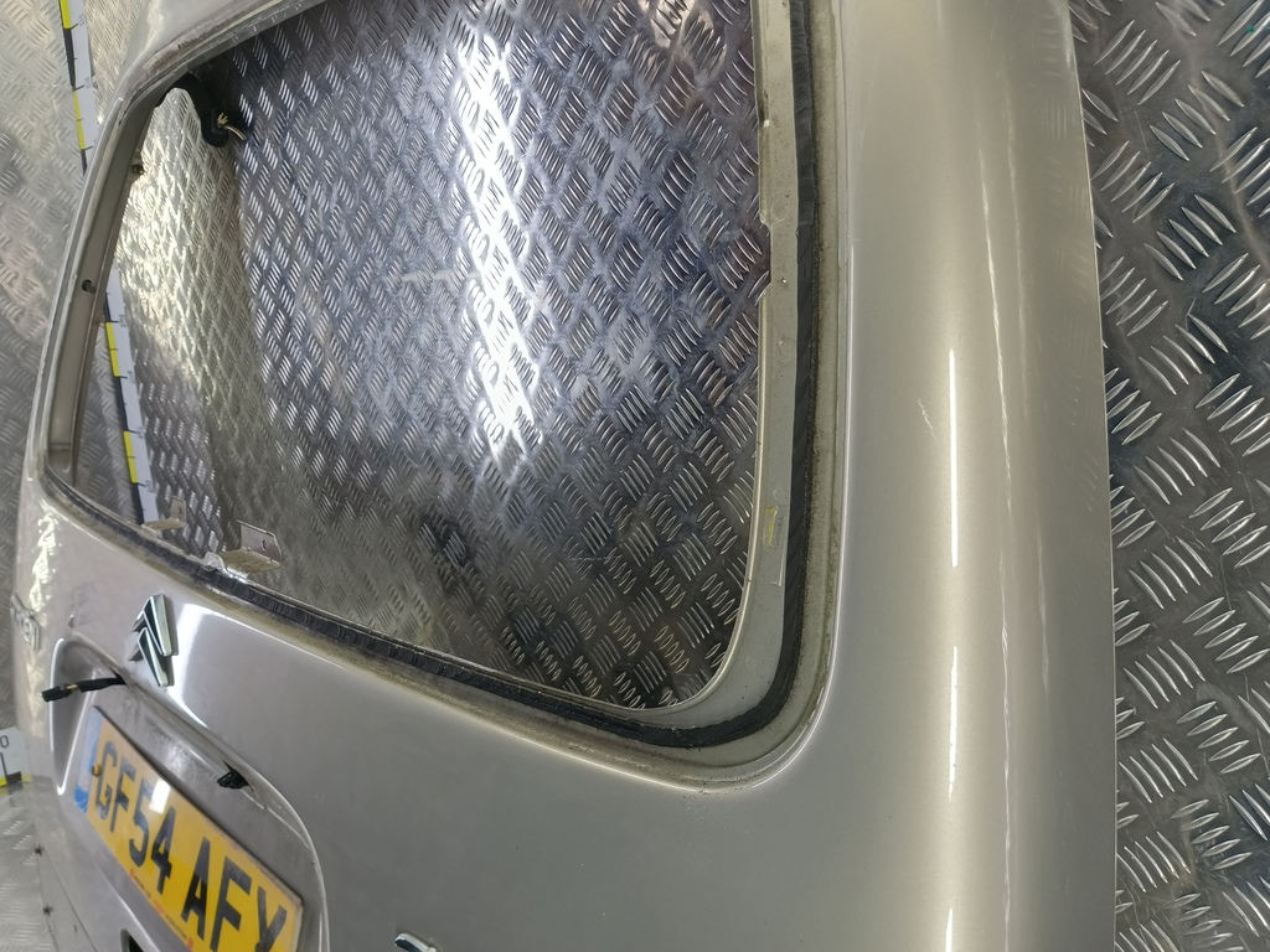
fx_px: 991
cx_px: 635
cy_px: 476
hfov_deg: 65.3
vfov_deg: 51.4
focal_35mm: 27
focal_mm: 4.11
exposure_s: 1/50
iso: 127
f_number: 1.6
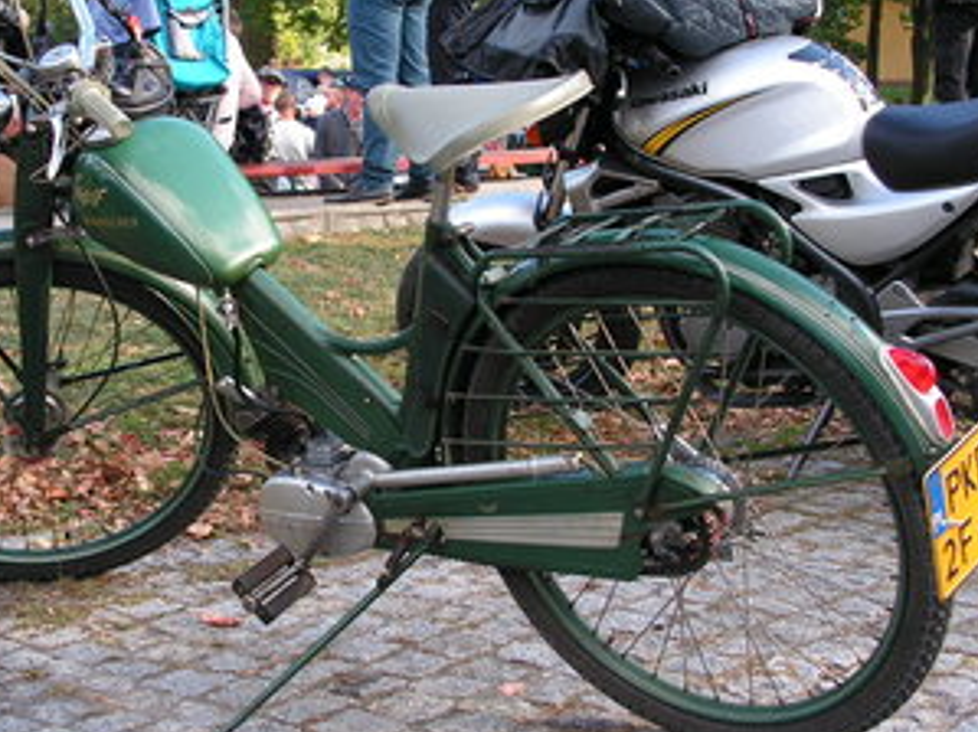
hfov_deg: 28.9
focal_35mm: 67
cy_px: 376
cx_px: 396
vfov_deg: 21.9
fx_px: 1892
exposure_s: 1/100
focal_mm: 8.4
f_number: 3.2
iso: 64
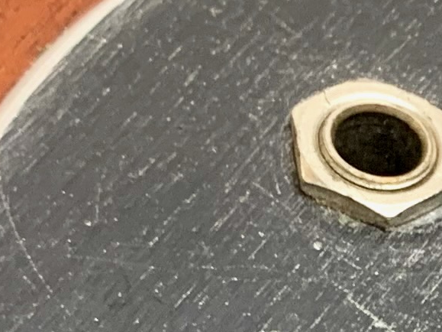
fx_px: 2311
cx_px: 839
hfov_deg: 10.2
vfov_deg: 8.0
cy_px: 555
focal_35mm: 181
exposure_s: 1/50
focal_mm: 4.25
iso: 80
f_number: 1.8
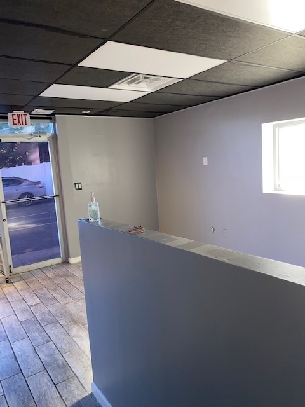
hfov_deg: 53.1
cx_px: 152
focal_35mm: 26
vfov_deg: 67.3
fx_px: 305
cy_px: 204
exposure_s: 1/21
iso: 32
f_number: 1.8
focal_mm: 4.25
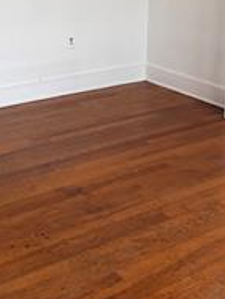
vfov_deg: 29.8
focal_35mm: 61
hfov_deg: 23.5
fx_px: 528
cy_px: 9
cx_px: 30
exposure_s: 1/62
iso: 200
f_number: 1.78
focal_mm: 6.76
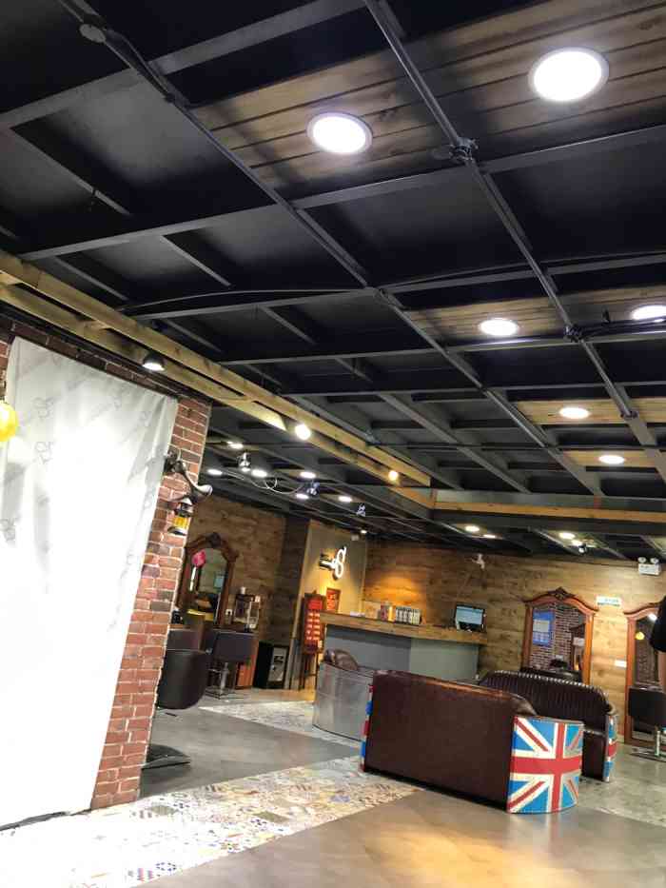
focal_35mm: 28
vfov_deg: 63.4
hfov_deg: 49.8
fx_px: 718
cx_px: 333
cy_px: 444
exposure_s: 1/17
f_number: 1.8
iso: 40
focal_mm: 3.99
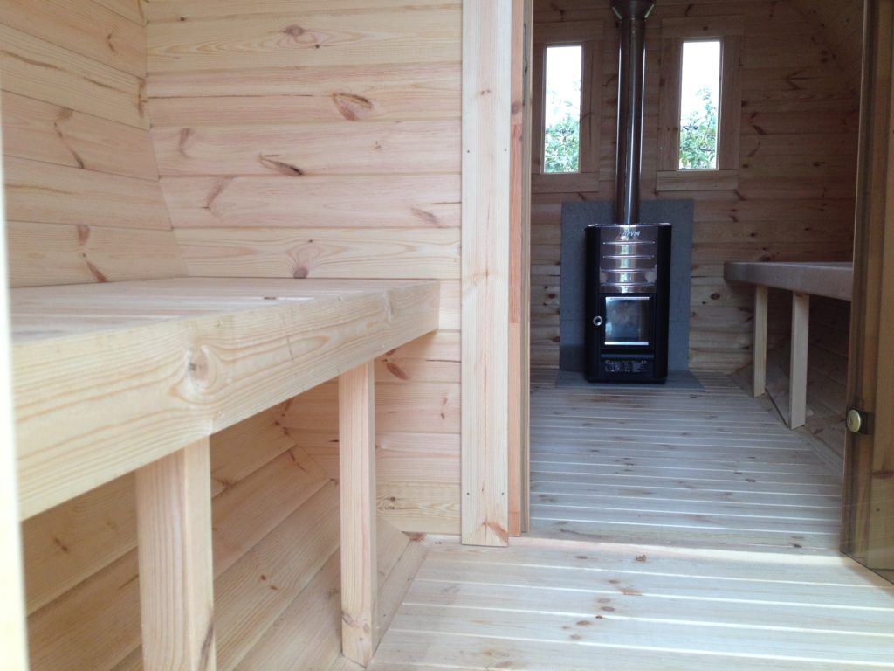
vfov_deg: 40.7
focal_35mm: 35
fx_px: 904
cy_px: 336
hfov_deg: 52.6
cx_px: 447
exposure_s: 1/120
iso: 80
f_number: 2.4
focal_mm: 4.28
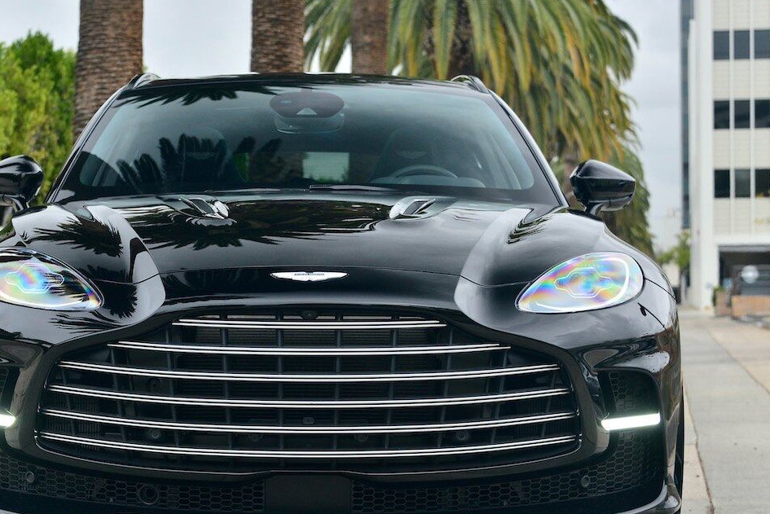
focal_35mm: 88
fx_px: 1883
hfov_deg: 23.1
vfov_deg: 15.5
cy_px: 292
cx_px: 310
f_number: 5
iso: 640
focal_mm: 65
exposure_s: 1/640
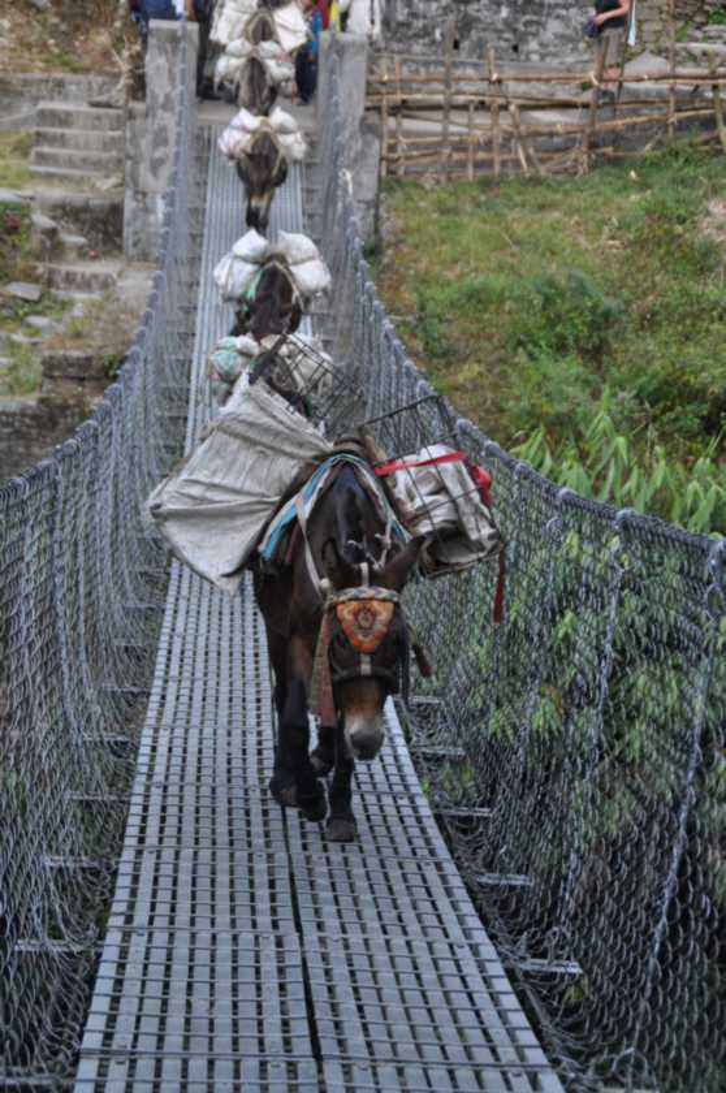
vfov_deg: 20.9
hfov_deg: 14.0
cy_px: 546
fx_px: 2956
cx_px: 363
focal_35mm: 98
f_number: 5.3
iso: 560
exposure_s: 1/125
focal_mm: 65
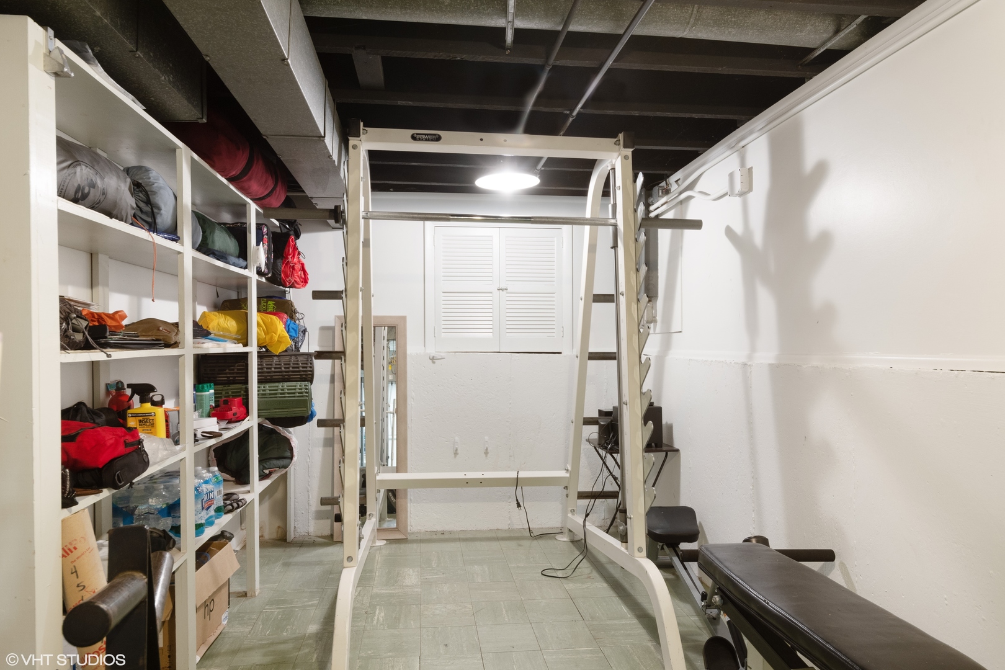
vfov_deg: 59.5
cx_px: 502
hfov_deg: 81.2
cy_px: 335
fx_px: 586
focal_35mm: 21
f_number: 8
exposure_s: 1
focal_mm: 14
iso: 200
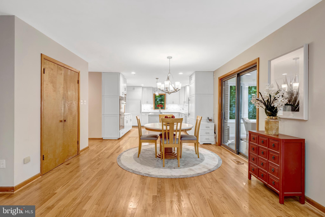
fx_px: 144
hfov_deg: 96.7
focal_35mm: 16
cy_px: 108
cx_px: 162
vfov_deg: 73.8
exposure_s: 1/8
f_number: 8
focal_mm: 16
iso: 1250
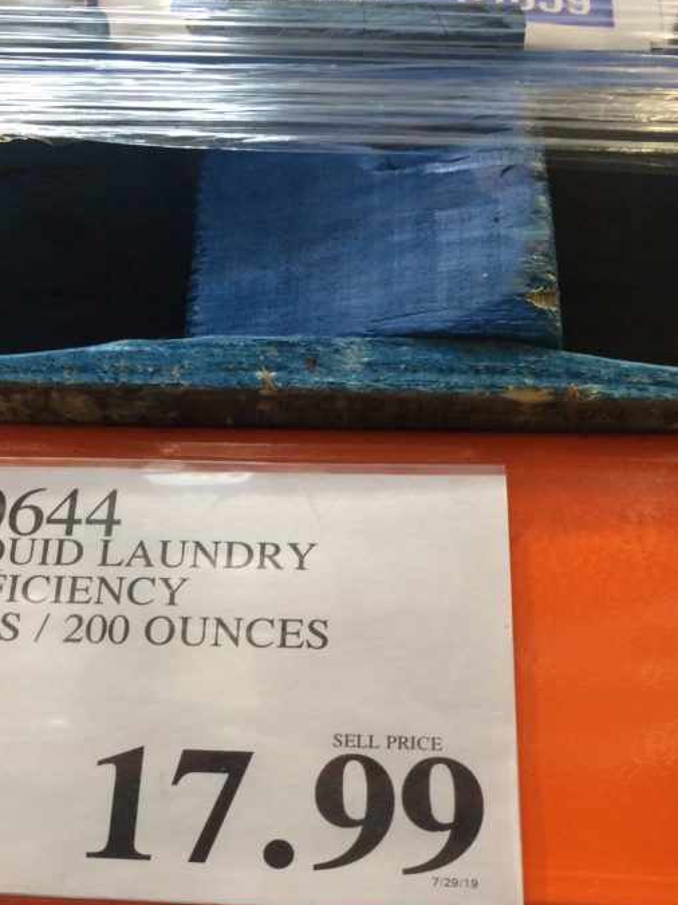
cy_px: 680
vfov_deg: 41.7
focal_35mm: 44
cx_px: 213
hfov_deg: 32.5
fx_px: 1149
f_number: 2.2
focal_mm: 4.15
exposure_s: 1/33
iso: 100
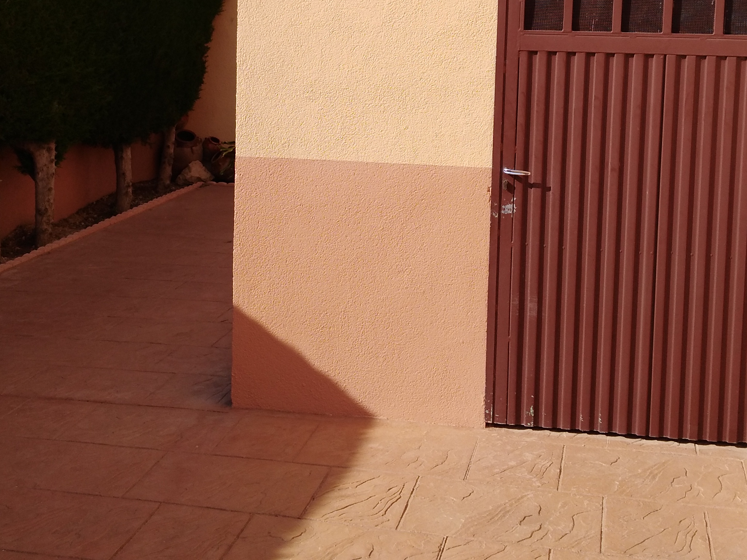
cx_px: 332
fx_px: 1100
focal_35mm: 51
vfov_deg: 28.0
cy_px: 112
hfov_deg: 37.5
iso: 100
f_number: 2.2
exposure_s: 1/1212
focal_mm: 3.83
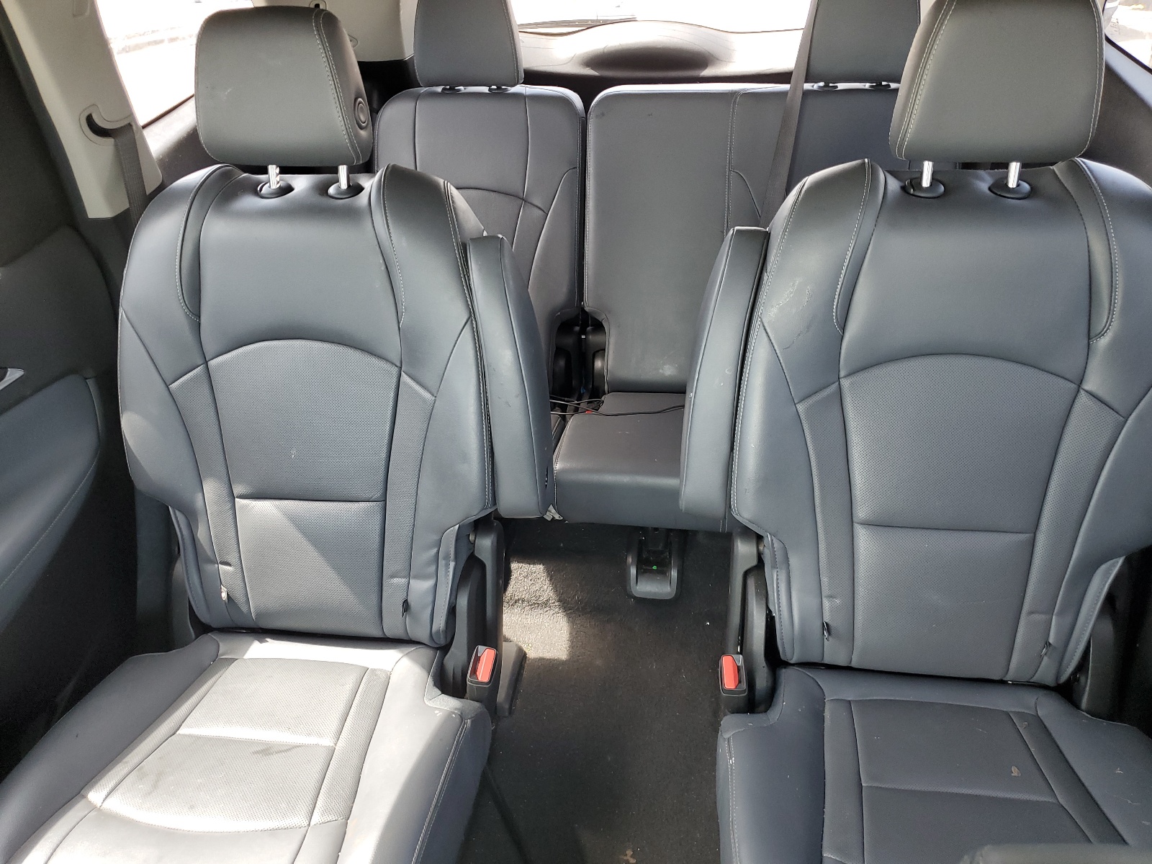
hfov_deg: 67.3
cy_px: 432
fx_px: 865
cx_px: 576
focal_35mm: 26
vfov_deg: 53.1
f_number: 1.5
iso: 74
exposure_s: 1/60.2
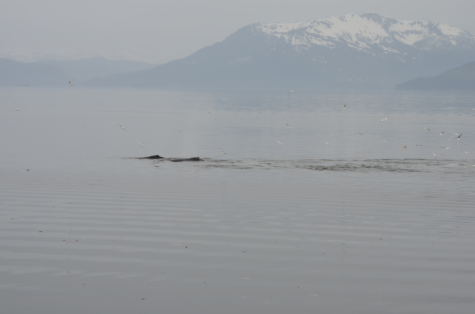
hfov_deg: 16.7
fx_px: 1620
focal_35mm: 123
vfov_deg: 11.1
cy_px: 157
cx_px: 238
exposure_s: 1/125
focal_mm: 82
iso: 180
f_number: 11
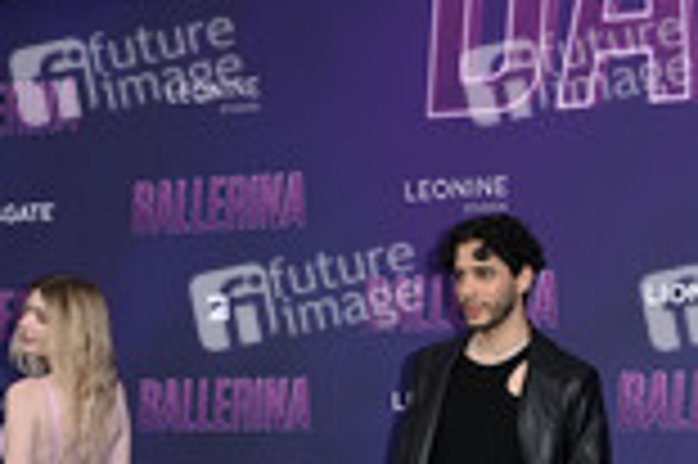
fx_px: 1976
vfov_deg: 12.9
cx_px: 637
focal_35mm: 102
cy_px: 635
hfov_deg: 19.6
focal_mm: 35
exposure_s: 1/250
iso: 400
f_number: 5.6
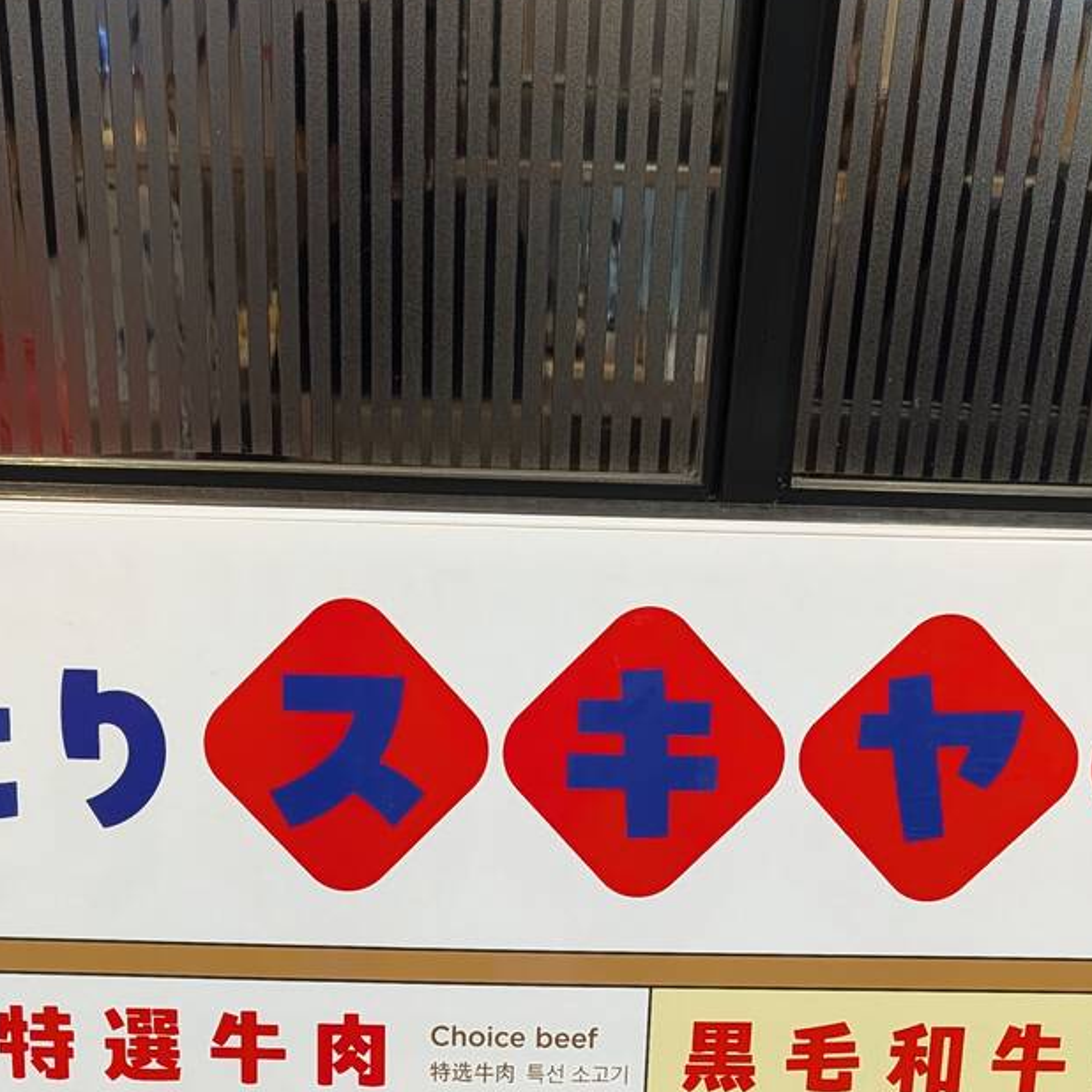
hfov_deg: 31.0
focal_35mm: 55
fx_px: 1963
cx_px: 455
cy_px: 1163
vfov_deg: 28.6
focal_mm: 6.9
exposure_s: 1/120
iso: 179
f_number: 1.68
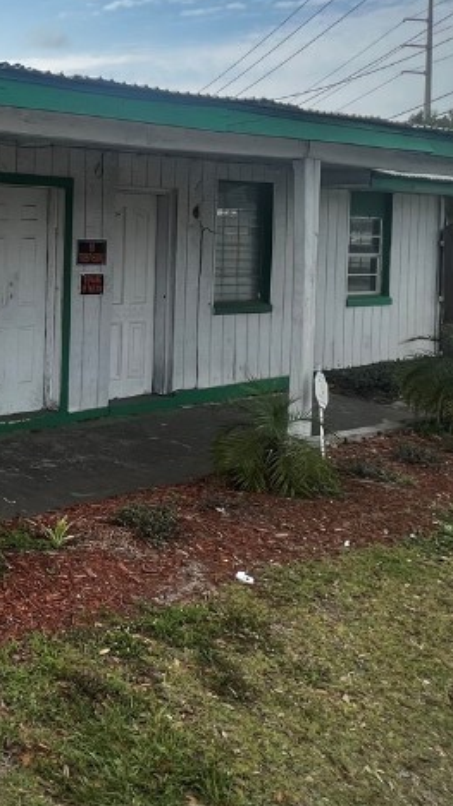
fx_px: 662
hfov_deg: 27.7
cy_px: 236
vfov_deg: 60.3
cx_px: -203
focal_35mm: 31
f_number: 1.8
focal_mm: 1.57
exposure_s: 1/664
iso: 32
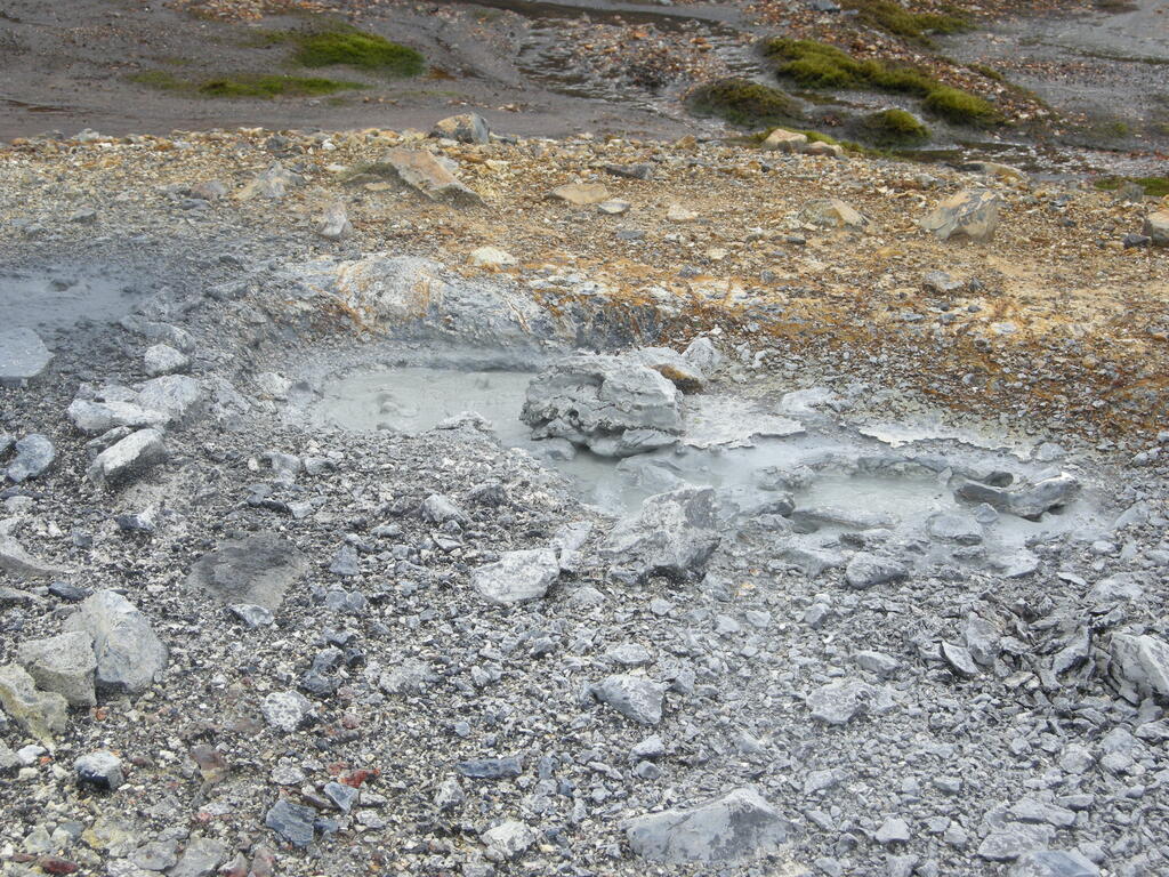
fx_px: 2499
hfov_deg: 26.3
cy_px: 438
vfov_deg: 19.9
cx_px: 584
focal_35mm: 74
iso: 100
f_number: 5.4
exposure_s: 1/208
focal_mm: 15.7
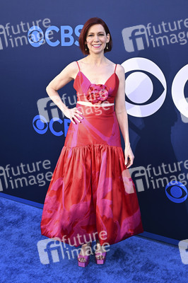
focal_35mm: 46
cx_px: 94
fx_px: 361
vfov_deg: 42.8
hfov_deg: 29.2
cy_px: 142
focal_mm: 46
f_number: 5.6
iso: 400
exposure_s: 1/200
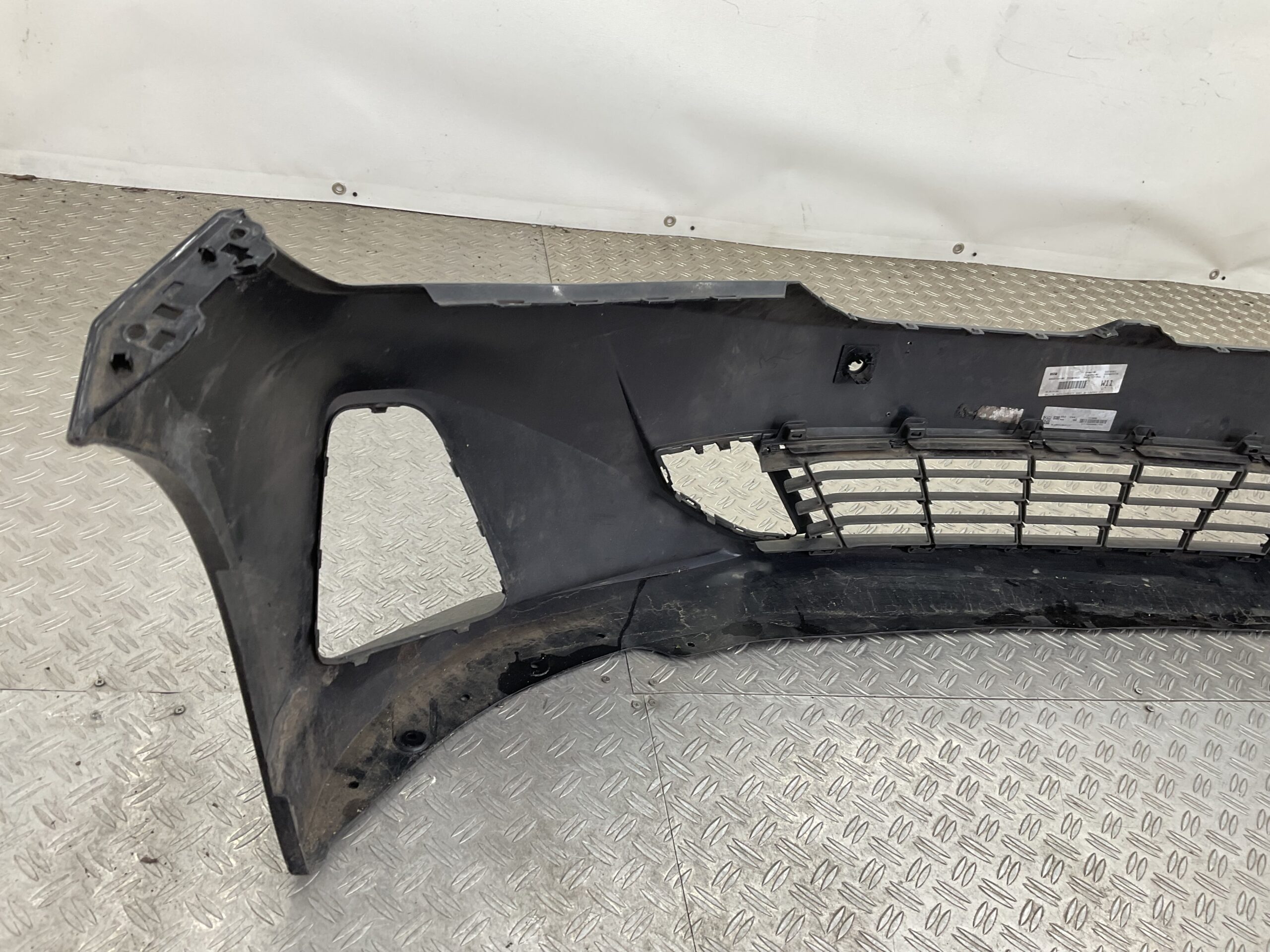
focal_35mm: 29
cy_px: 476
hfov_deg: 61.7
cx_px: 635
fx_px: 1064
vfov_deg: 48.2
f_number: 1.8
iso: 25
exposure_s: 1/100
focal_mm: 3
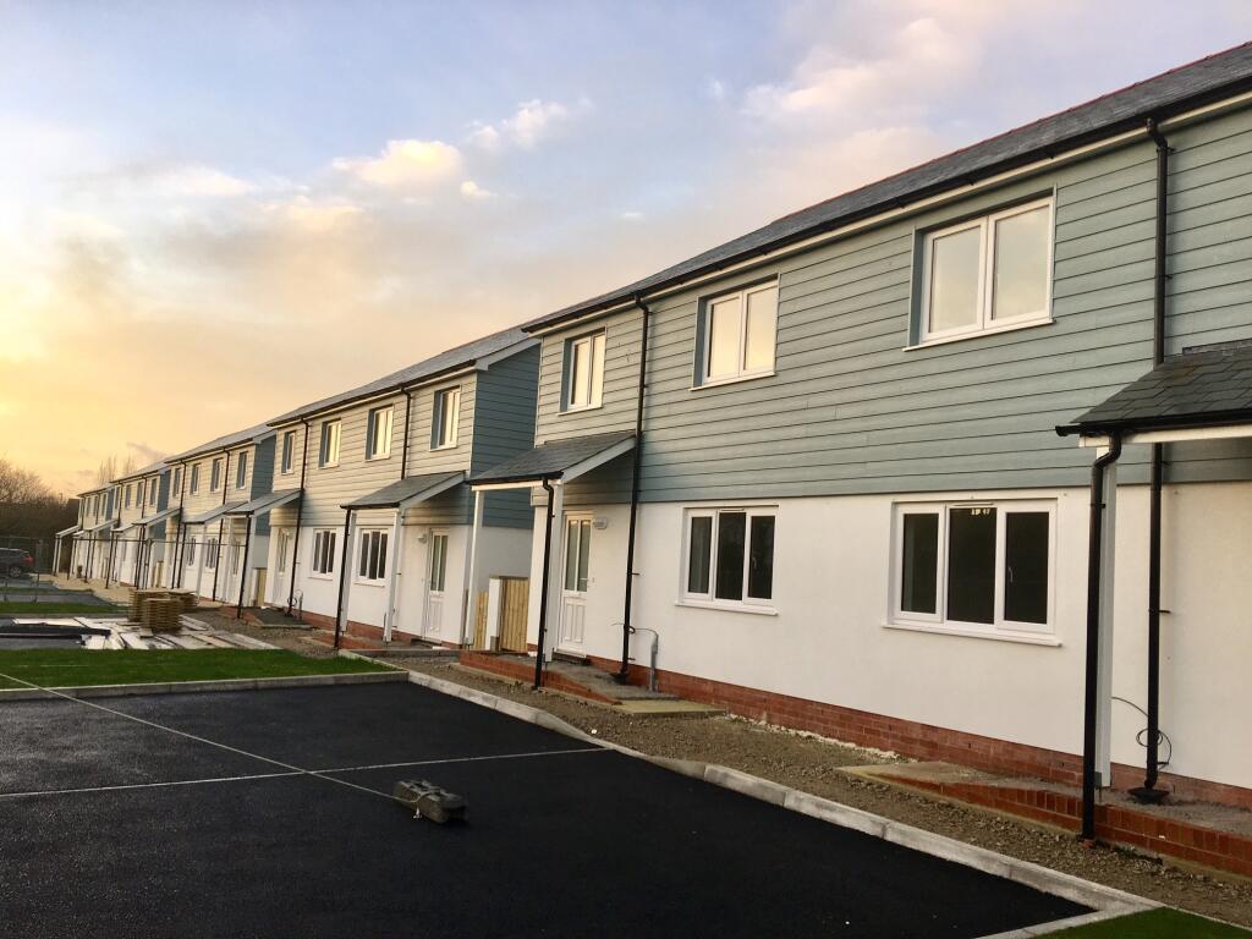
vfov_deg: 48.2
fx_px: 1049
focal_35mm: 29
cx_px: 626
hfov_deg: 61.7
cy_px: 470
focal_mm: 4.15
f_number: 2.2
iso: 25
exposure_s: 1/100
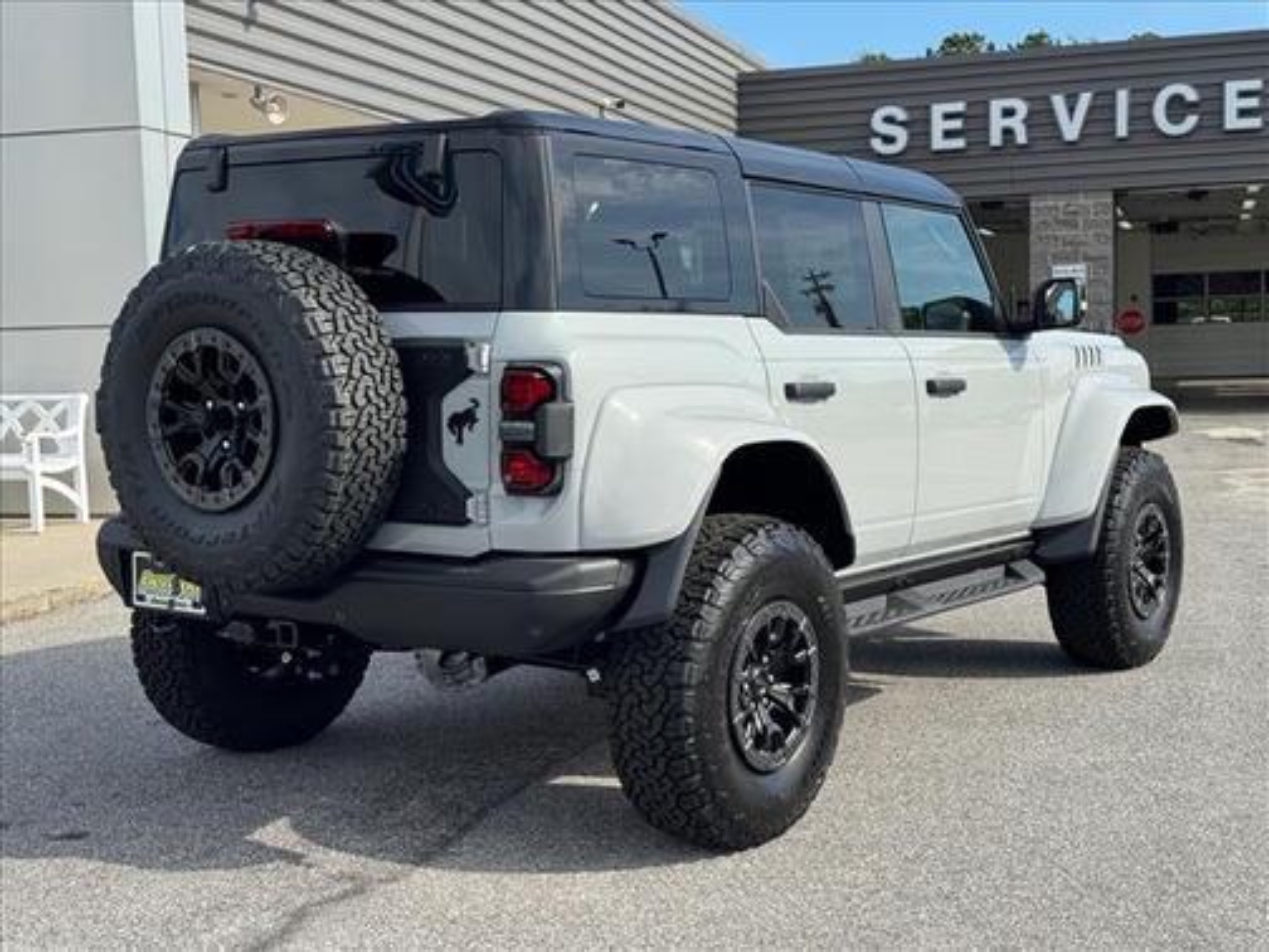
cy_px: 476
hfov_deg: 39.7
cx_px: 634
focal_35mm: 48
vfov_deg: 30.3
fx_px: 1760
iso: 64
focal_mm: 6.76
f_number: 1.78
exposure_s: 1/2611
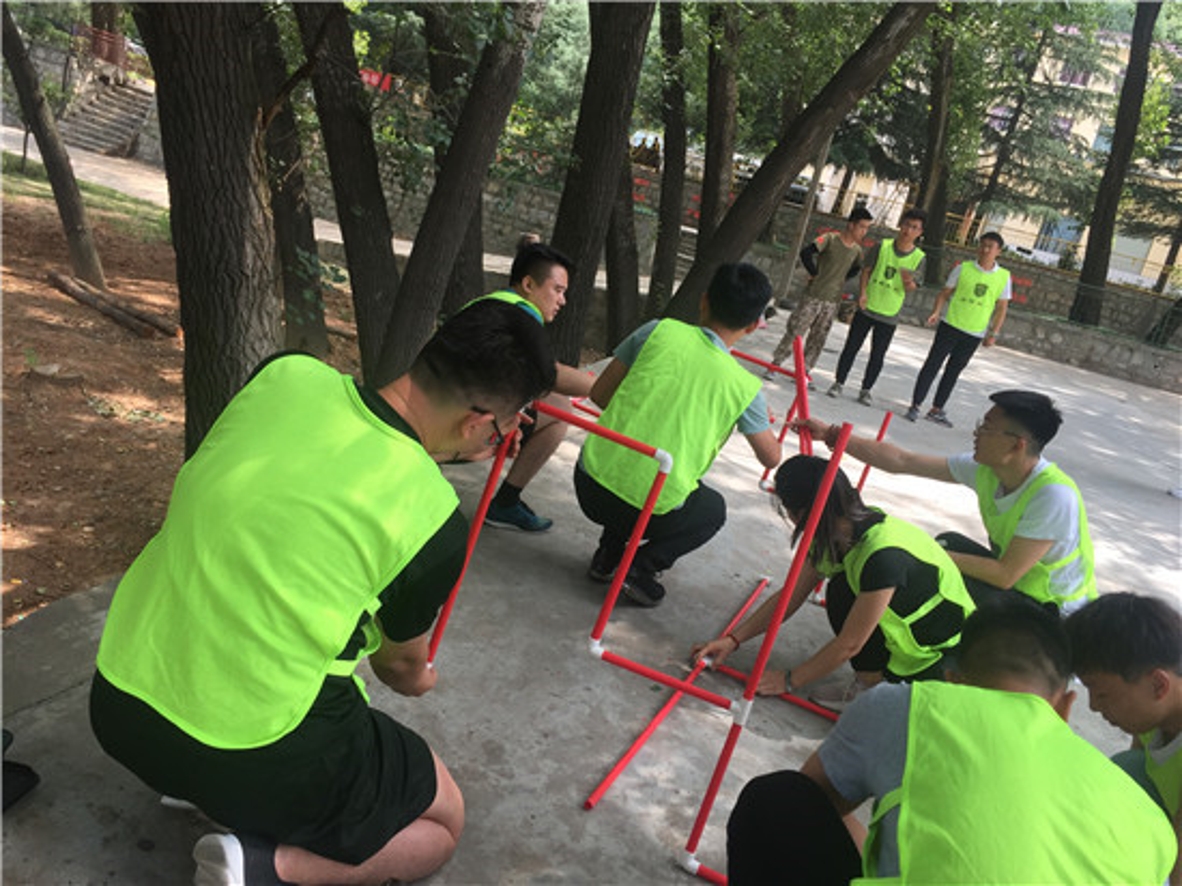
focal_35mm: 29
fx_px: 990
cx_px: 591
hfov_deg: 61.7
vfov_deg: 48.2
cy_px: 443
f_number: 2.2
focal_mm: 4.15
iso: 32
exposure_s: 1/408
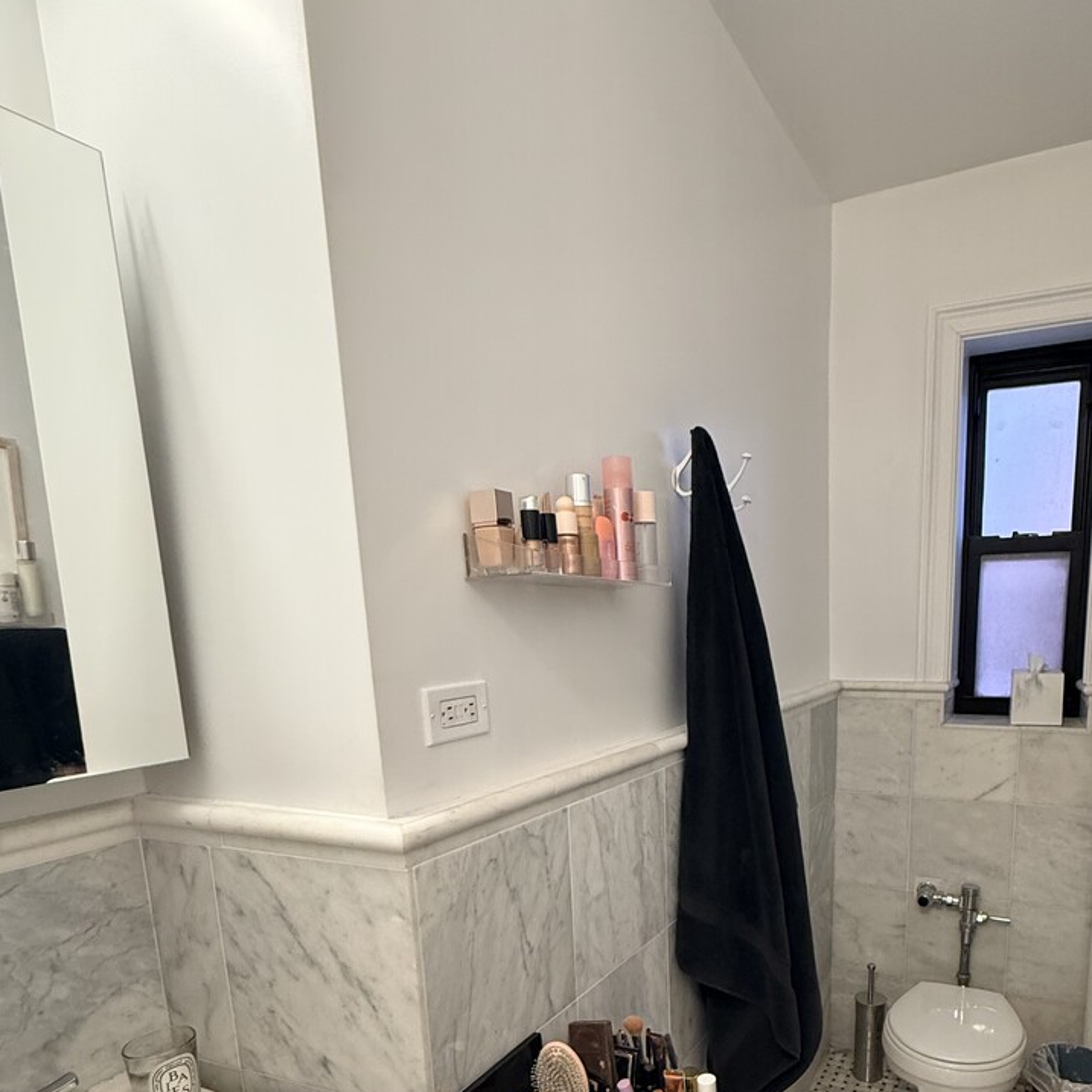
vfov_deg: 64.4
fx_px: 821
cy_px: 776
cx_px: 710
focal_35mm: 23
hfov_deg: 65.8
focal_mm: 2.22
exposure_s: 1/60
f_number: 2.2
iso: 320
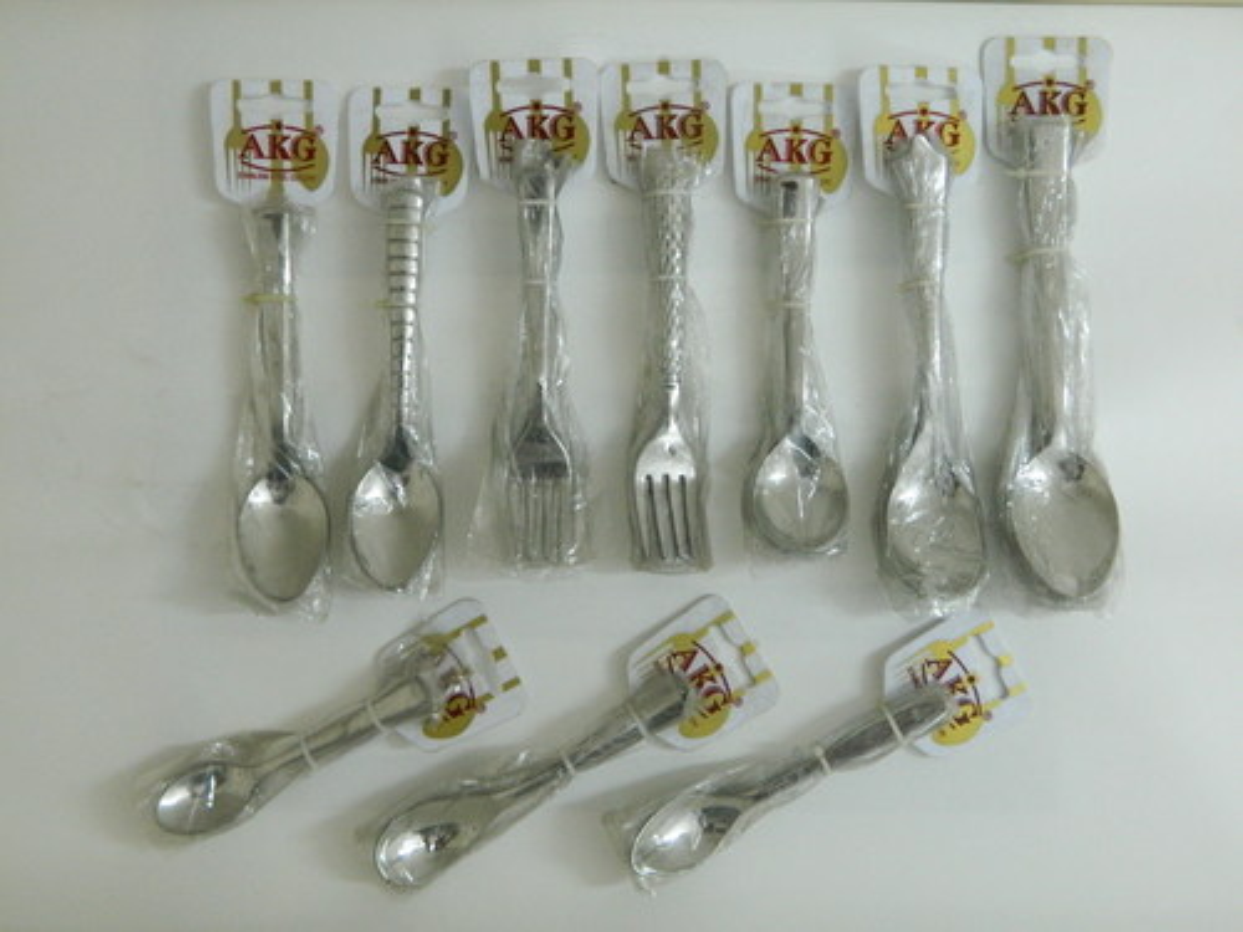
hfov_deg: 45.8
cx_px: 622
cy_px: 466
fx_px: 1472
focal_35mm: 41
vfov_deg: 35.1
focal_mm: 7.3
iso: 400
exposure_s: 1/15
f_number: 3.5
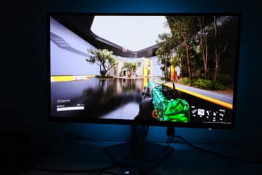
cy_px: 88
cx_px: 131
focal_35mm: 30
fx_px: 218
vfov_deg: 43.6
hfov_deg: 61.9
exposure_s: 1/56
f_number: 7.1
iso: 3200
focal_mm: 20.2
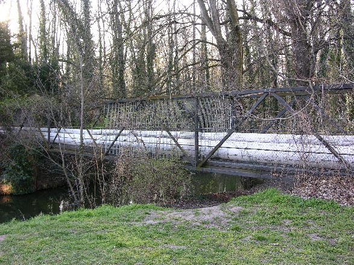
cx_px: 177
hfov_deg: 52.6
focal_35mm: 35
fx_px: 358
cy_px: 132
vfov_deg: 40.7
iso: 50
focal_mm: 8.9
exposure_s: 1/28.8
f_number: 4
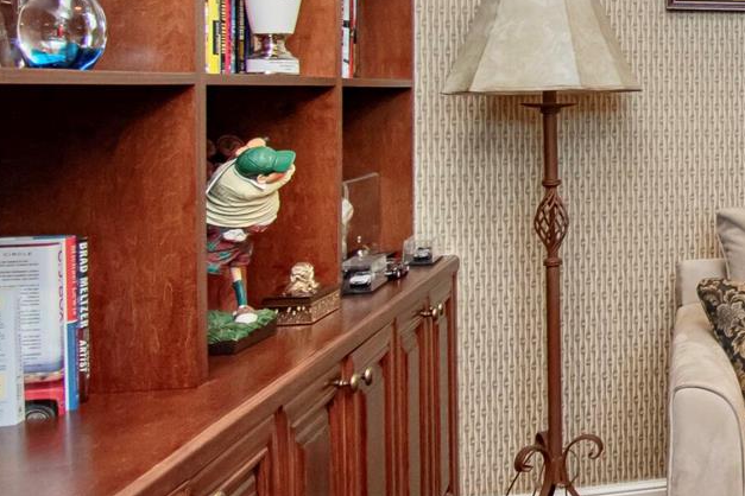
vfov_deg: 27.0
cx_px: 1037
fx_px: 1014
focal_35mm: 49
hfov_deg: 29.6
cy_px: 94
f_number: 4.5
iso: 1600
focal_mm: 10
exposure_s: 1/60
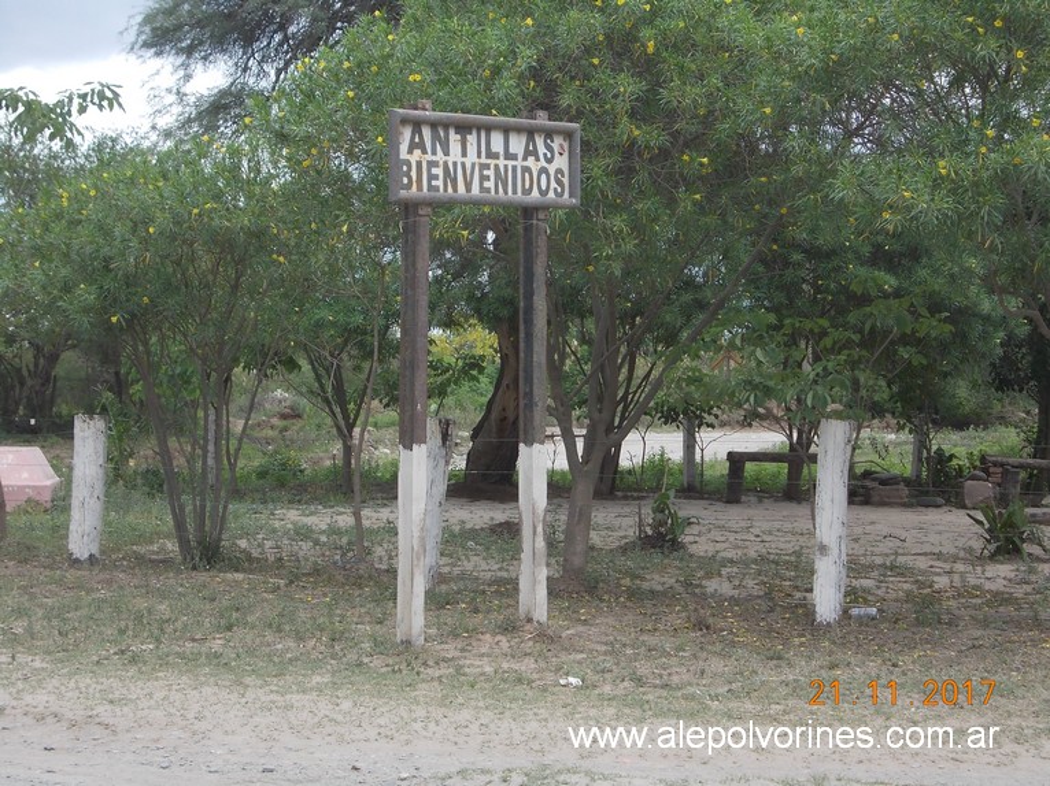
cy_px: 393
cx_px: 525
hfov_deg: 23.8
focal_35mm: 82
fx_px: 2487
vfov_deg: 18.0
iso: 80
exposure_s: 1/160
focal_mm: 11.6
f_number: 4.8
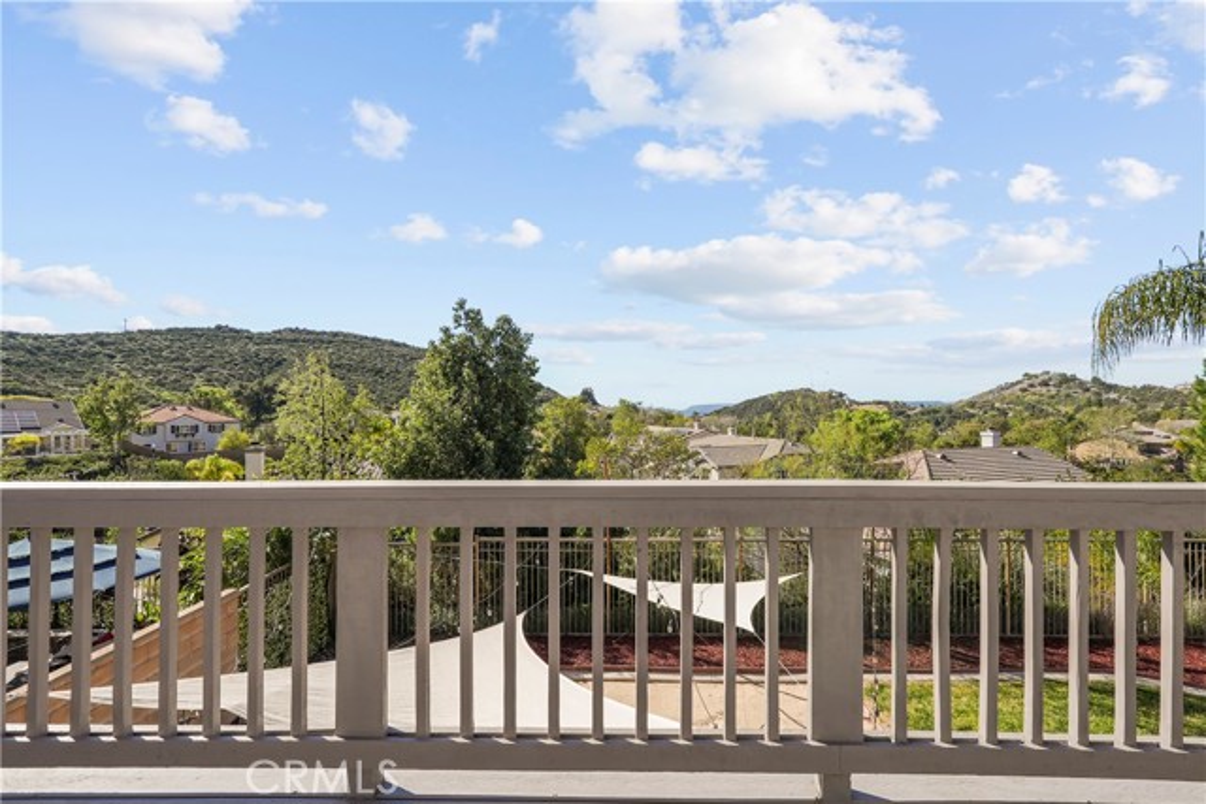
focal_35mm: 16
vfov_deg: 73.8
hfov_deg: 96.7
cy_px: 402
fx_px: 536
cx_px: 603
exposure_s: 1/125
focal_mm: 16
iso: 100
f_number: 11
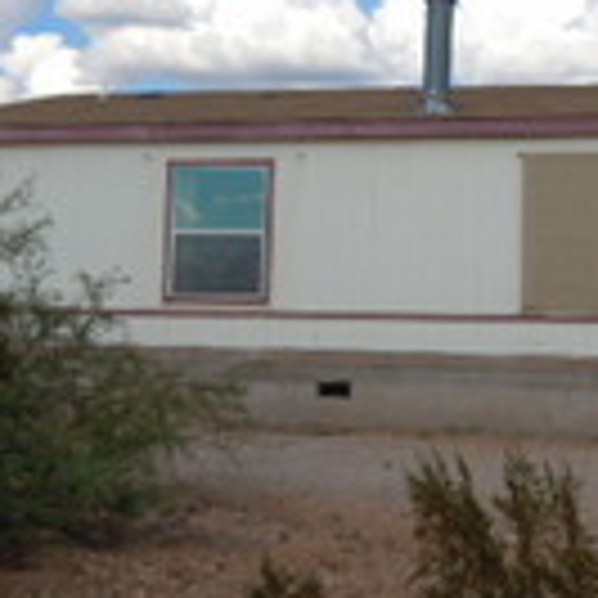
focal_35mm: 69
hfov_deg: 24.6
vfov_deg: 24.9
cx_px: 486
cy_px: 202
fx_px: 1349
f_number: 7
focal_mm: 5.4
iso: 100
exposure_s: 1/250
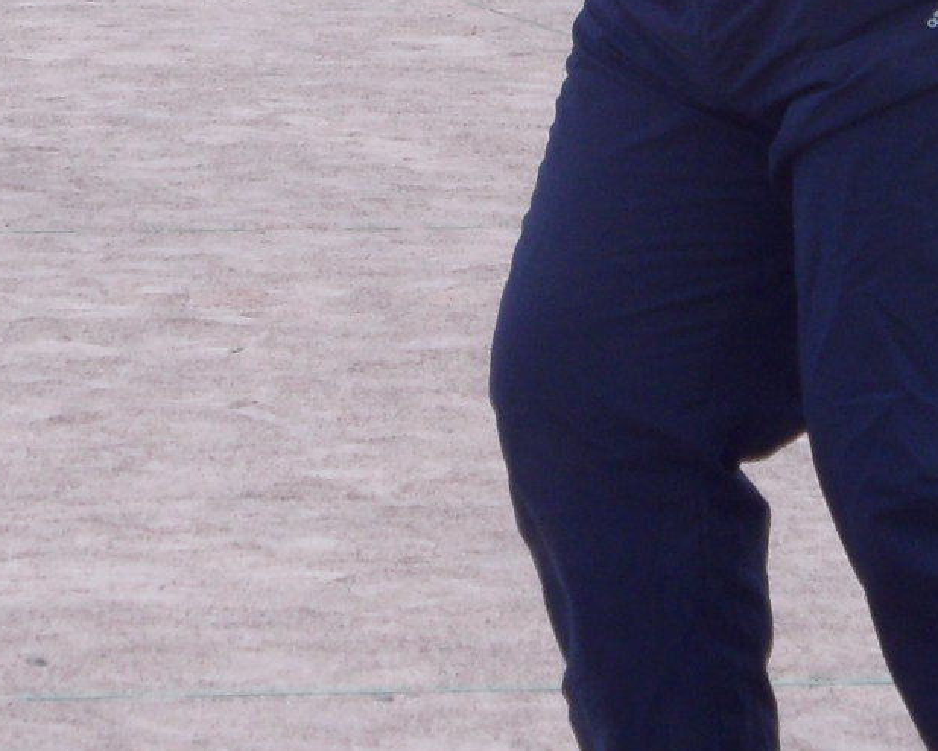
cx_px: 567
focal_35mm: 324
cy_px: -249
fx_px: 8997
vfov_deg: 4.8
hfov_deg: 6.0
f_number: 4.2
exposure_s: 1/350
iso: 80
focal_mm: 13.2
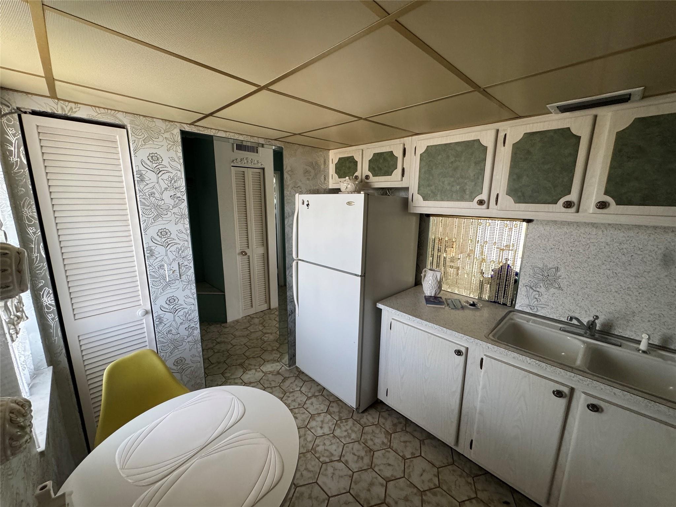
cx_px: 338
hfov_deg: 102.1
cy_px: 254
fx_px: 273
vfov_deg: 85.7
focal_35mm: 14
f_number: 2.2
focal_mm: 2.22
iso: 250
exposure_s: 1/99
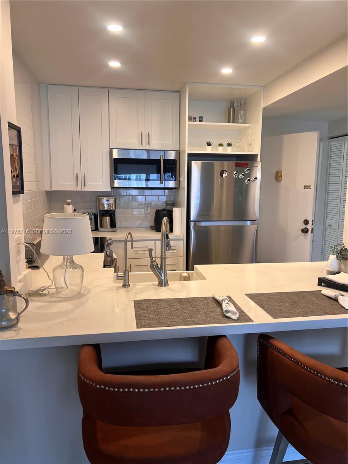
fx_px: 349
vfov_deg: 67.3
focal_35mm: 26
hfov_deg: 53.1
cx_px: 174
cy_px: 232
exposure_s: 1/120
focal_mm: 5.7
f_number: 1.5
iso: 80
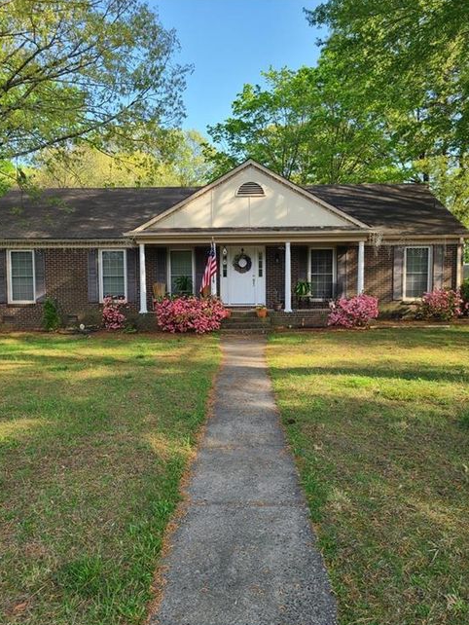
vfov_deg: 65.3
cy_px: 322
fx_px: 487
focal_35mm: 27
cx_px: 237
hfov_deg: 51.4
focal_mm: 5.4
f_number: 1.8
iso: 40
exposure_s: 1/583
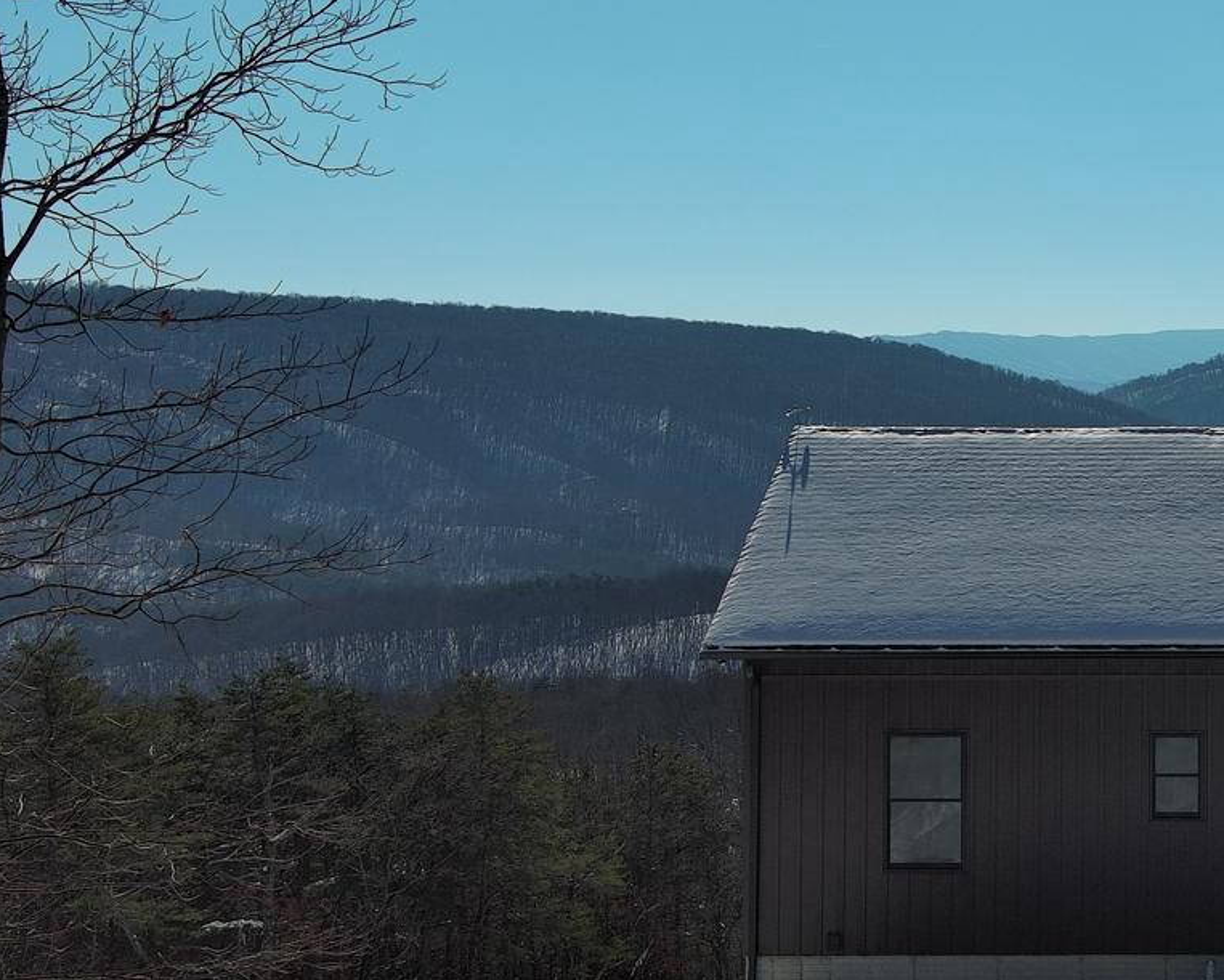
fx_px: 2645
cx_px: 1304
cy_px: 362
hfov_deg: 24.5
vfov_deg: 20.9
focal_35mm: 73
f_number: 2.8
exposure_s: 1/4673
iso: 104
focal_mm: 10.57
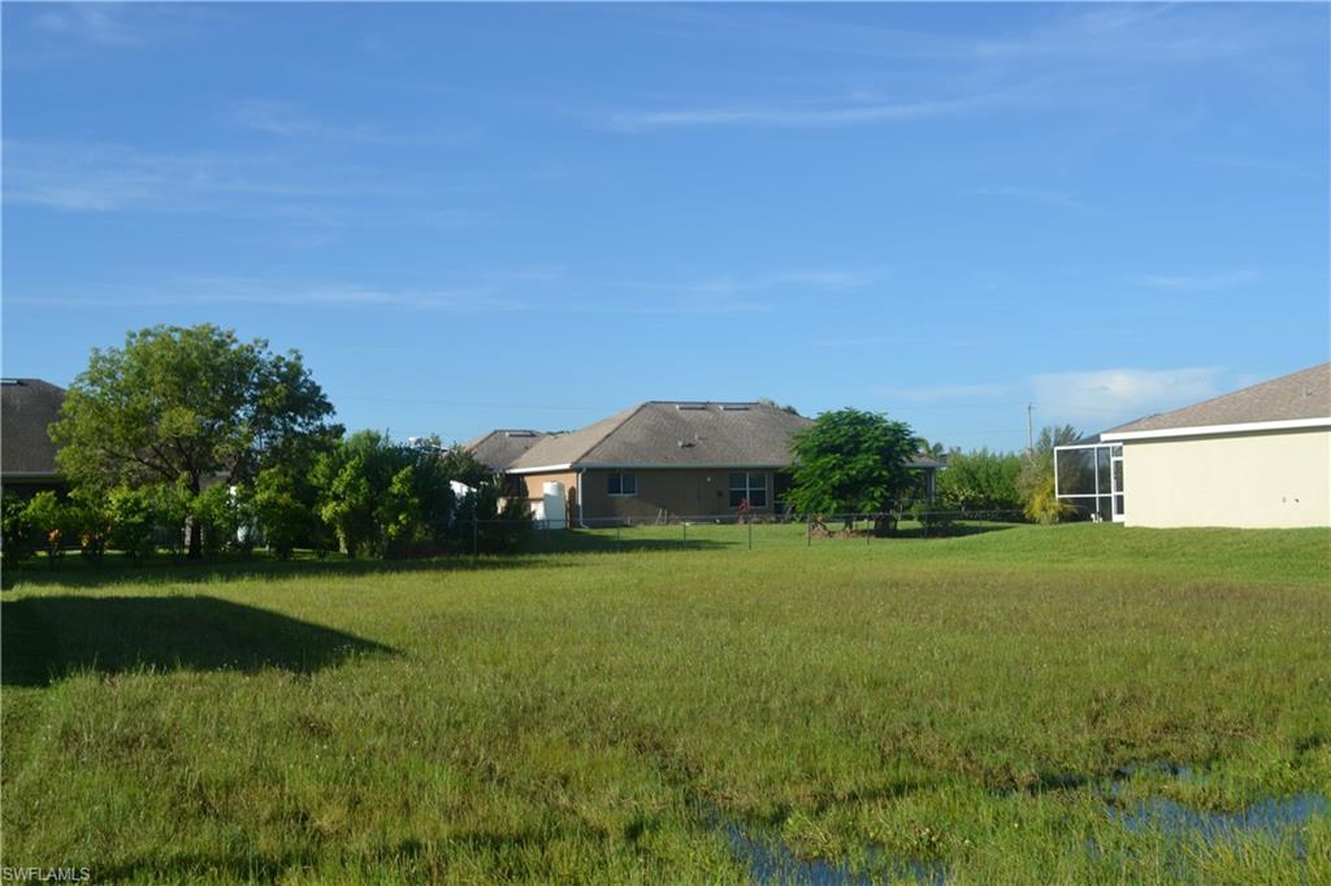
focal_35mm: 39
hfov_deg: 49.6
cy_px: 443
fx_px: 1441
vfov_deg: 34.2
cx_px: 666
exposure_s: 1/200
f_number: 8
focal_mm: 26
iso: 100
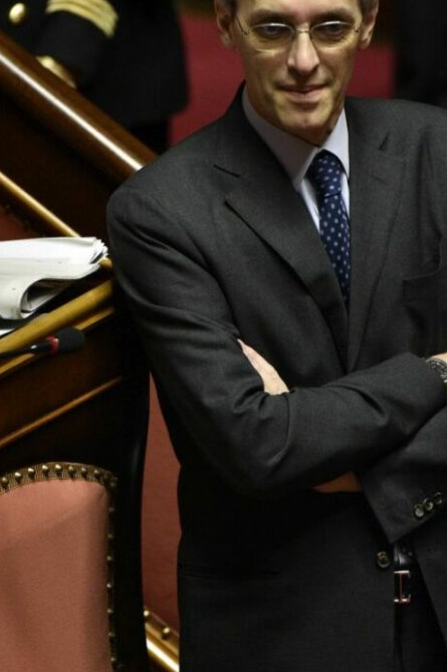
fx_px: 11658
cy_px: 297
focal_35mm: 625
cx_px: 325
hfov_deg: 2.2
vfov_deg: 3.3
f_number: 4
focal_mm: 400
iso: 4000
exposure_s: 1/160
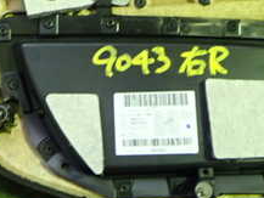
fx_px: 633
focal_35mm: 83
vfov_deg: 17.3
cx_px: 74
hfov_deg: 23.4
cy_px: -9
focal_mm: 5.5
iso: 320
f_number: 2.3
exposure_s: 1/40
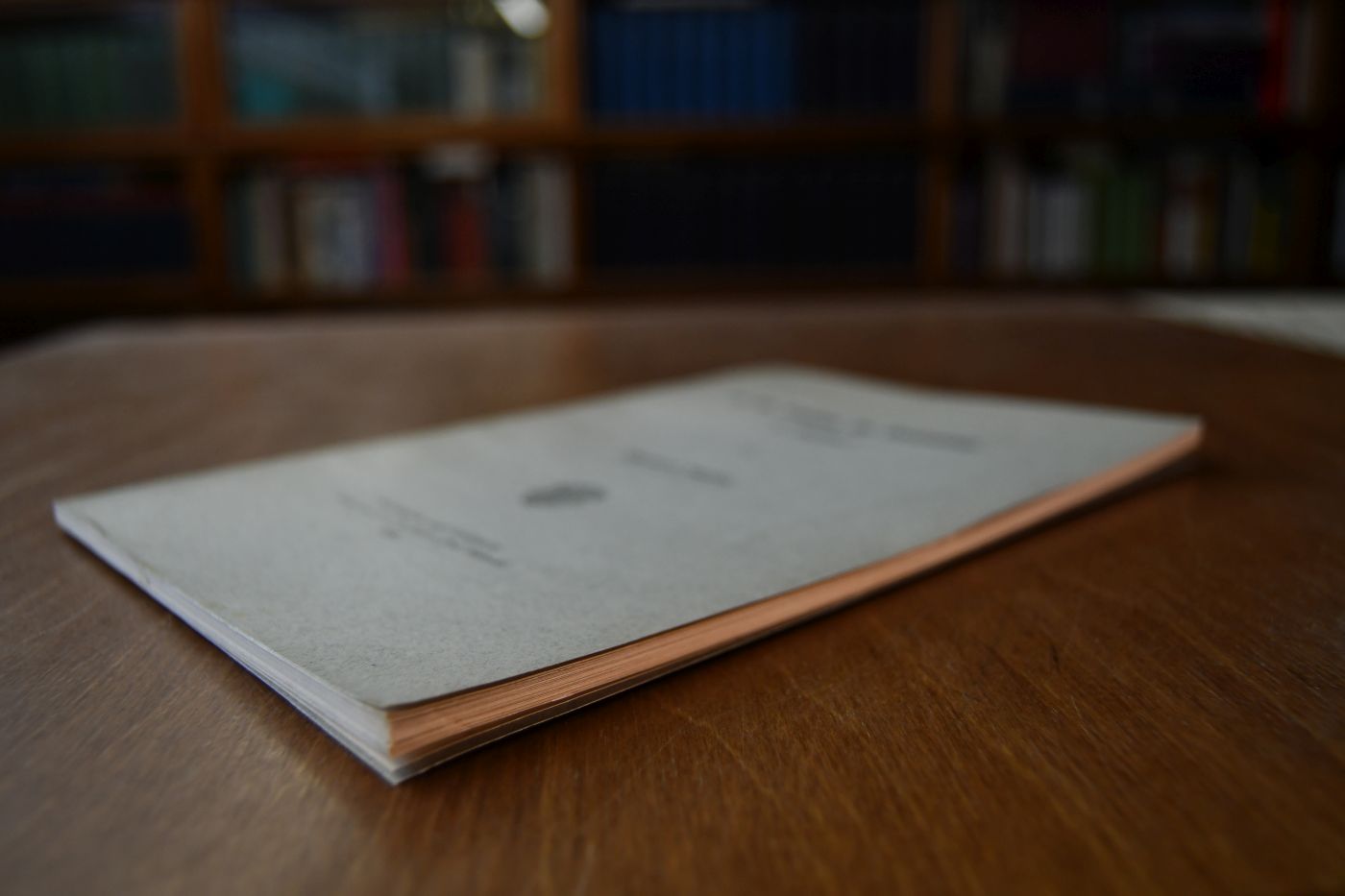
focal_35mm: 33
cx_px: 672
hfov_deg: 57.2
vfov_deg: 40.0
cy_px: 448
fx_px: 1233
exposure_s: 1/250
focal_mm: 22
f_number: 3.5
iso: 450
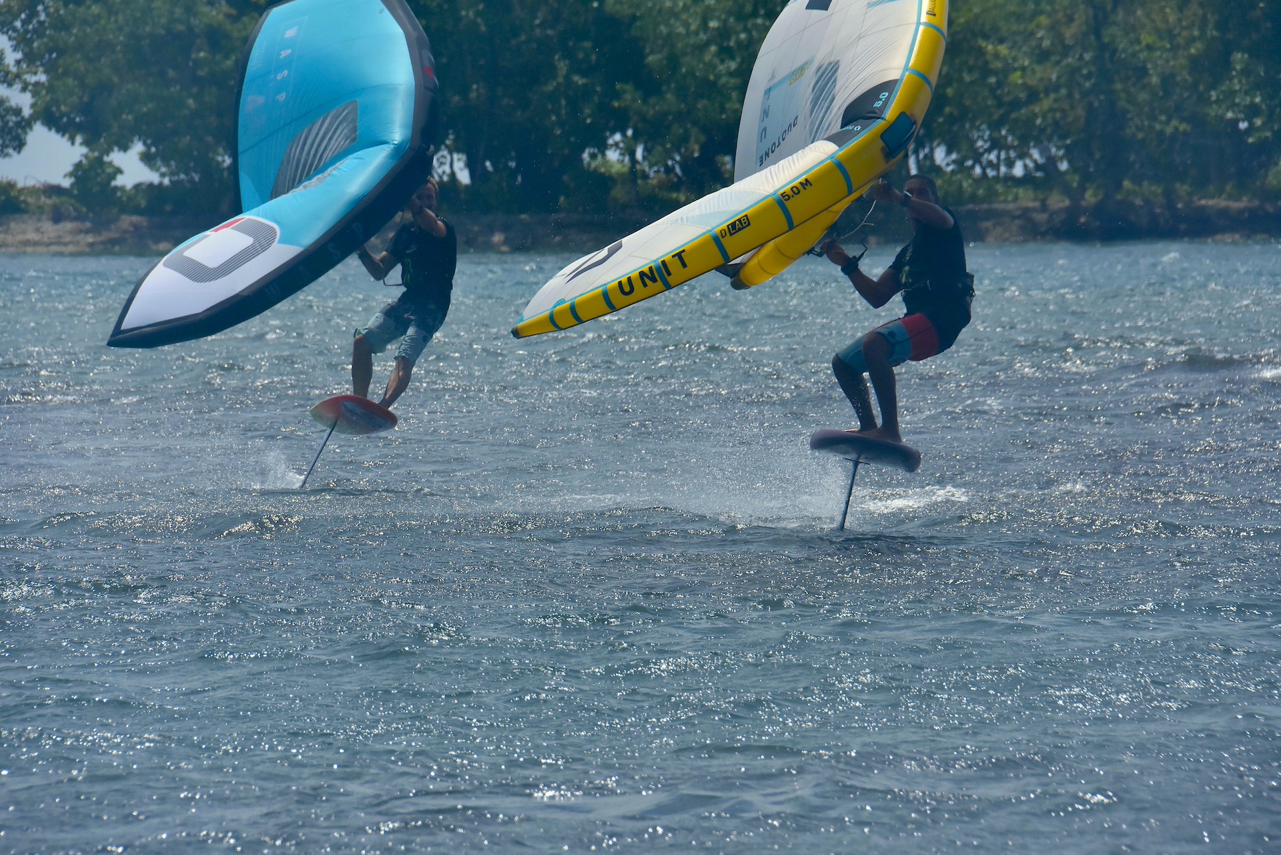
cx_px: 640
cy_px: 428
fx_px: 11211
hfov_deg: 6.5
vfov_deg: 4.4
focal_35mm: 315
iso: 640
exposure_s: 1/5000
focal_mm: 210
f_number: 9
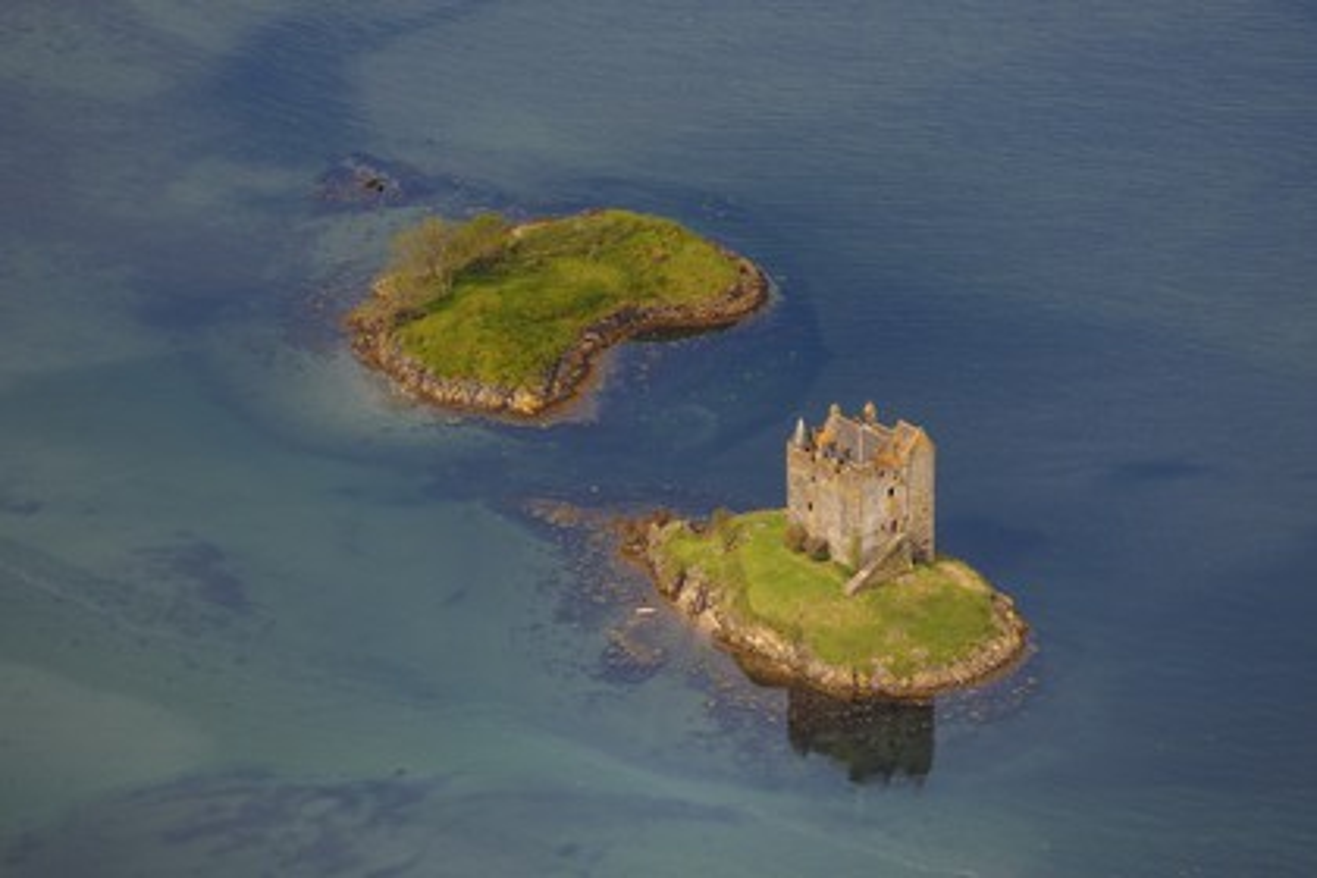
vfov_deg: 6.9
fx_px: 7316
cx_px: 658
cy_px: 439
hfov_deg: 10.3
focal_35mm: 200
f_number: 4
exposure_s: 1/800
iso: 200
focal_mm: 200
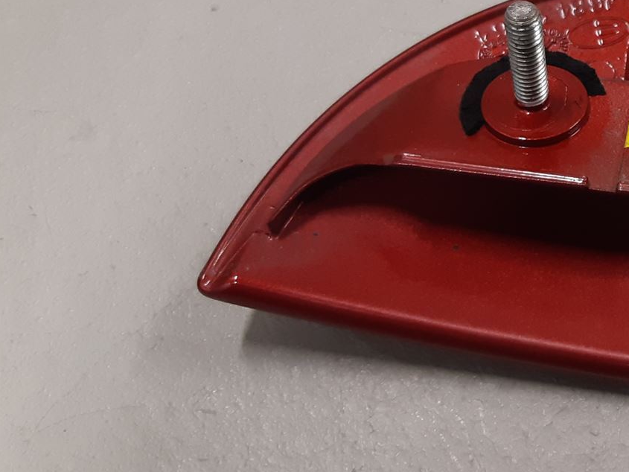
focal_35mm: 63
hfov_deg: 27.6
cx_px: 718
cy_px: 152
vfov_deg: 23.2
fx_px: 1145
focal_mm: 3.93
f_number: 1.7
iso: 100
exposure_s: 1/50
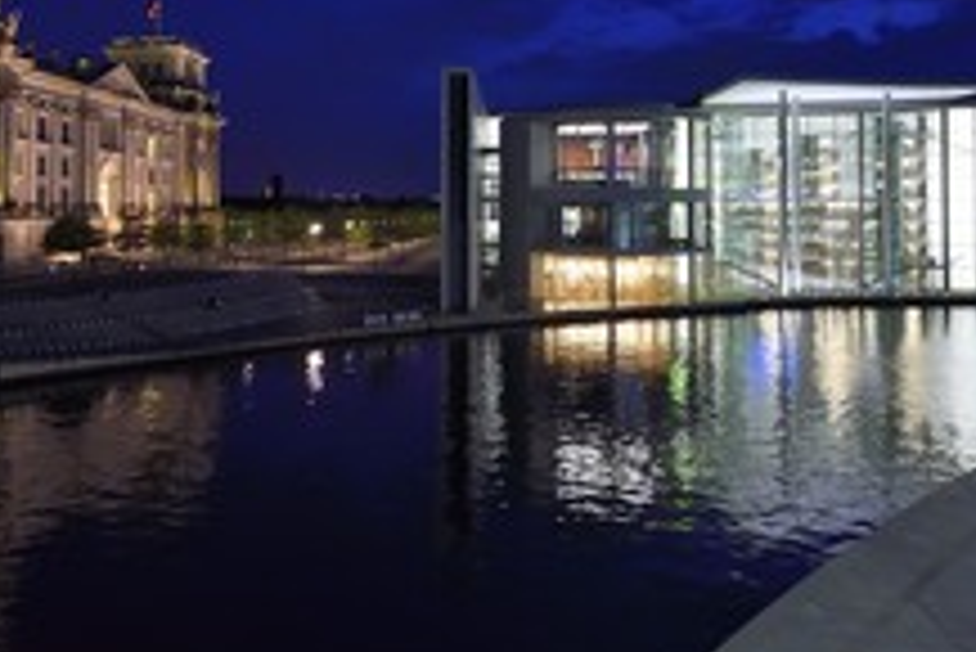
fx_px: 841
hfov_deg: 59.1
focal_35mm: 31
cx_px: 342
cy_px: 193
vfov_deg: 41.6
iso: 3200
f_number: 8
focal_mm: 16
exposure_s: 1/4
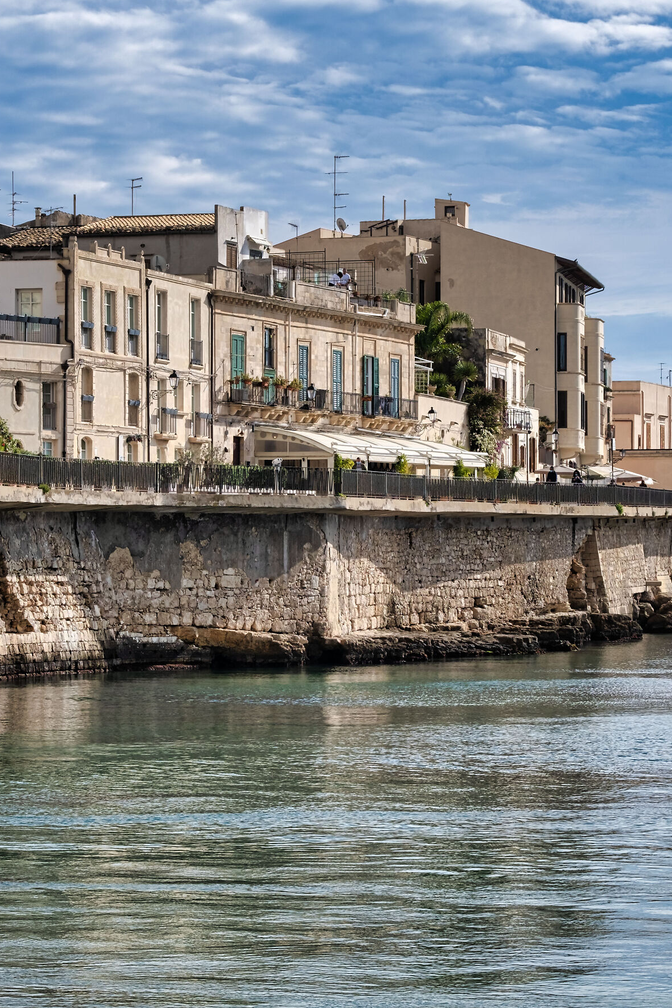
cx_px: 414
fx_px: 3890
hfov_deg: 9.9
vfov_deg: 14.8
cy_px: 441
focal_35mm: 139
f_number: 8
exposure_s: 1/480
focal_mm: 68.7
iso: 160
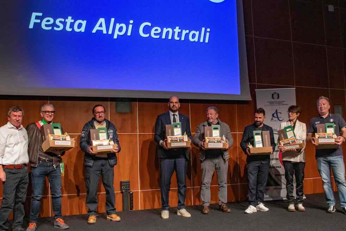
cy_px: 130
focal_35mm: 33
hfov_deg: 57.2
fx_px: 317
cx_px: 169
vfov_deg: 39.9
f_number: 7.1
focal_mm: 18
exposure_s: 1/80
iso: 1250
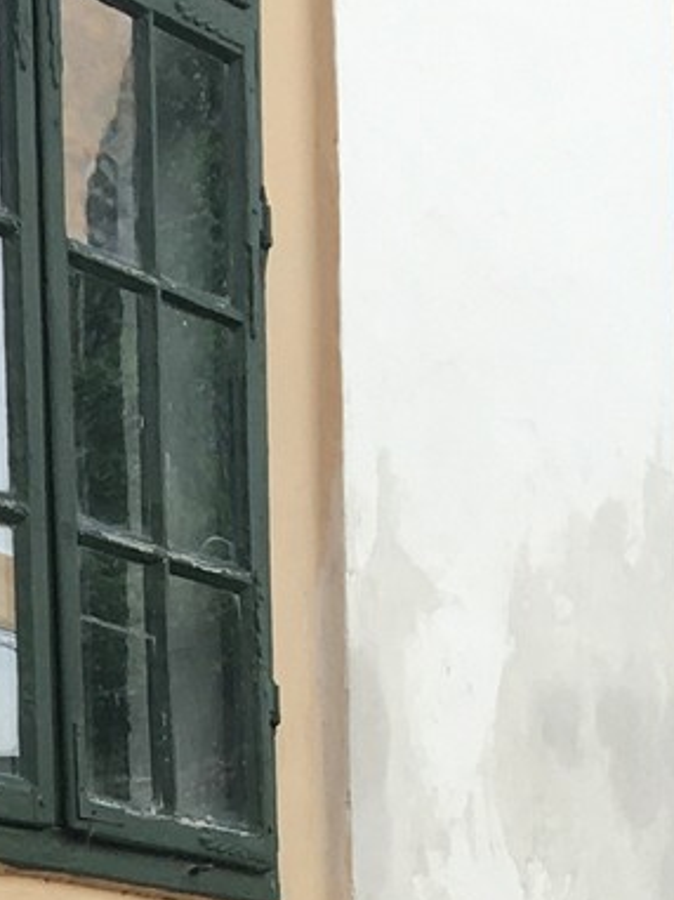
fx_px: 3950
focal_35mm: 152
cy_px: 1854
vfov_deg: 11.6
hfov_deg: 9.2
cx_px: -603
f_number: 2.2
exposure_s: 1/625
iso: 25
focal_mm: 4.15
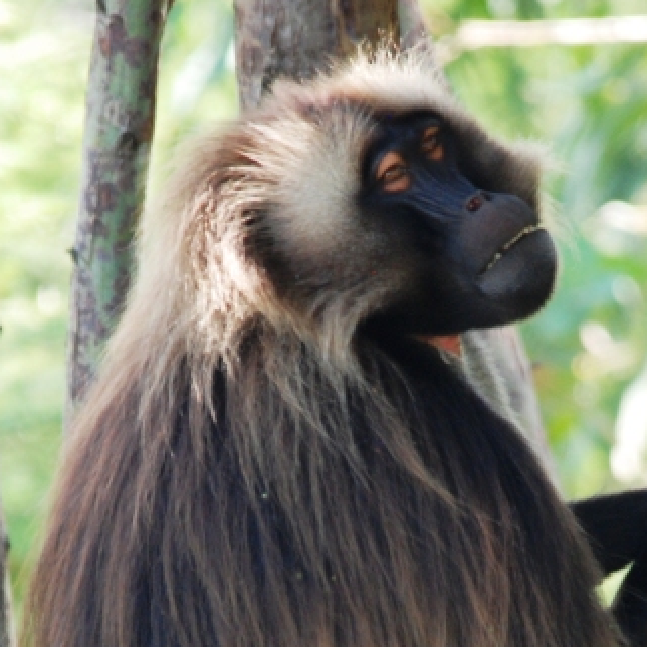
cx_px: 444
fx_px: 42948
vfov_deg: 0.9
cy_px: 606
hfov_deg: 0.9
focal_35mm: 2031
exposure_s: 1/80
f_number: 6.3
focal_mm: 500
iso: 400
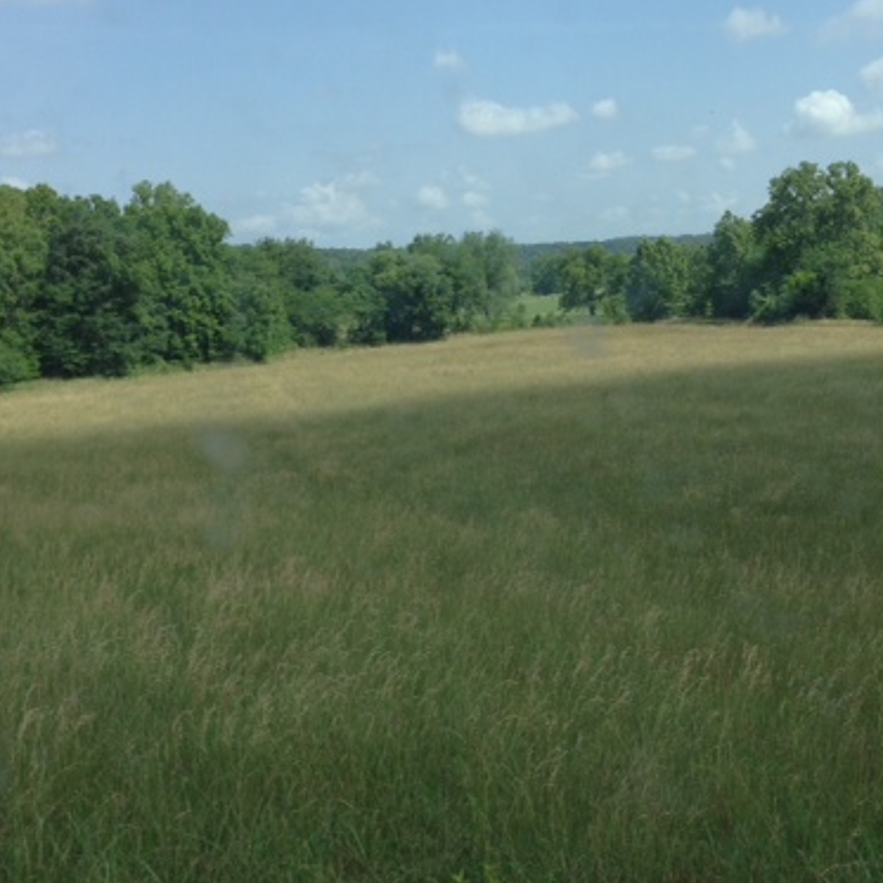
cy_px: 490
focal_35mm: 50
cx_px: 497
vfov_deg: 34.0
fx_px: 1443
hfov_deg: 34.0
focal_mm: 4.12
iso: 50
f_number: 2.4
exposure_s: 1/985
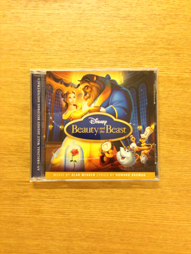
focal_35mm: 33
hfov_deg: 42.9
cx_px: 96
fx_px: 243
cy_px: 127
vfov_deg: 55.4
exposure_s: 1/17
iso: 400
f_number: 2.4
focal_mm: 4.13
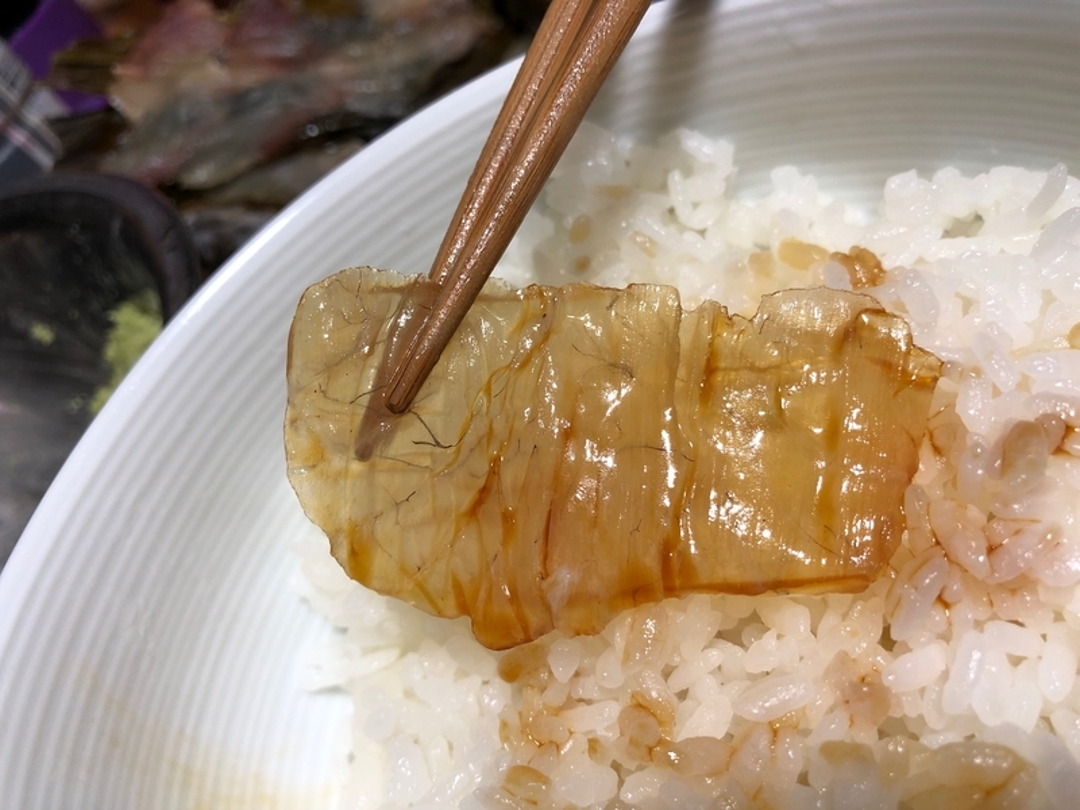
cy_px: 405
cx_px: 540
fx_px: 874
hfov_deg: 63.4
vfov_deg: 49.7
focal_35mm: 28
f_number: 1.8
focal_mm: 4
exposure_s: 1/33
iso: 32
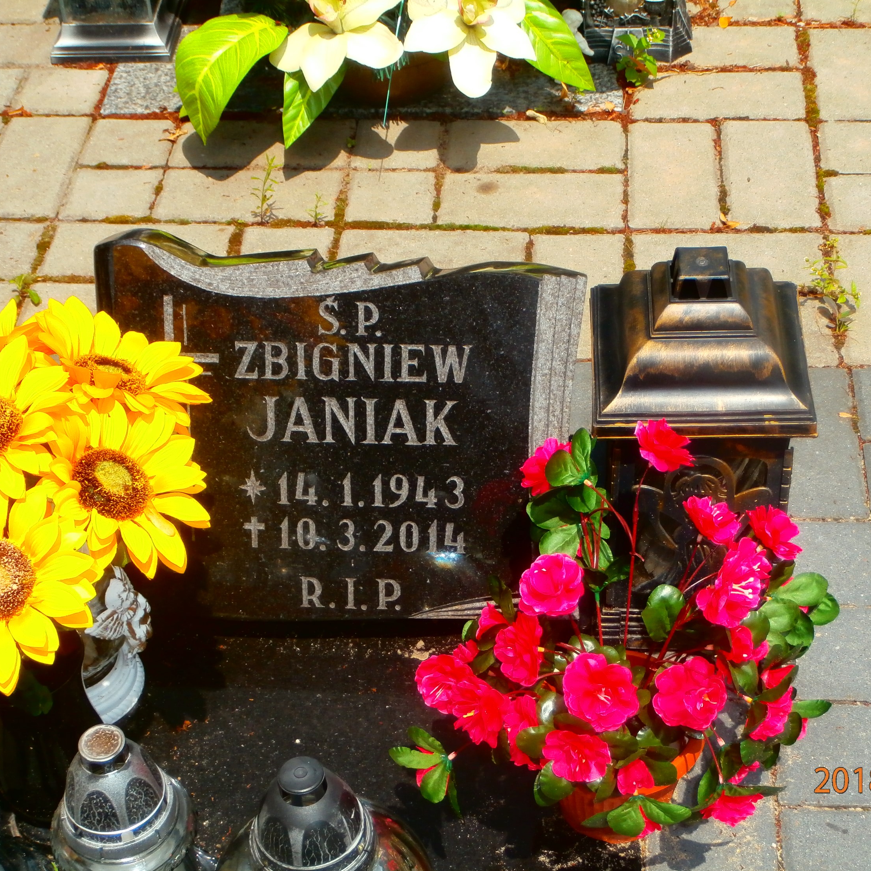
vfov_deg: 25.4
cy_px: 432
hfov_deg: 25.3
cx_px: 476
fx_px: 1936
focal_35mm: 68
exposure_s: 1/500
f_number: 4.5
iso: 100
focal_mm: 10.11
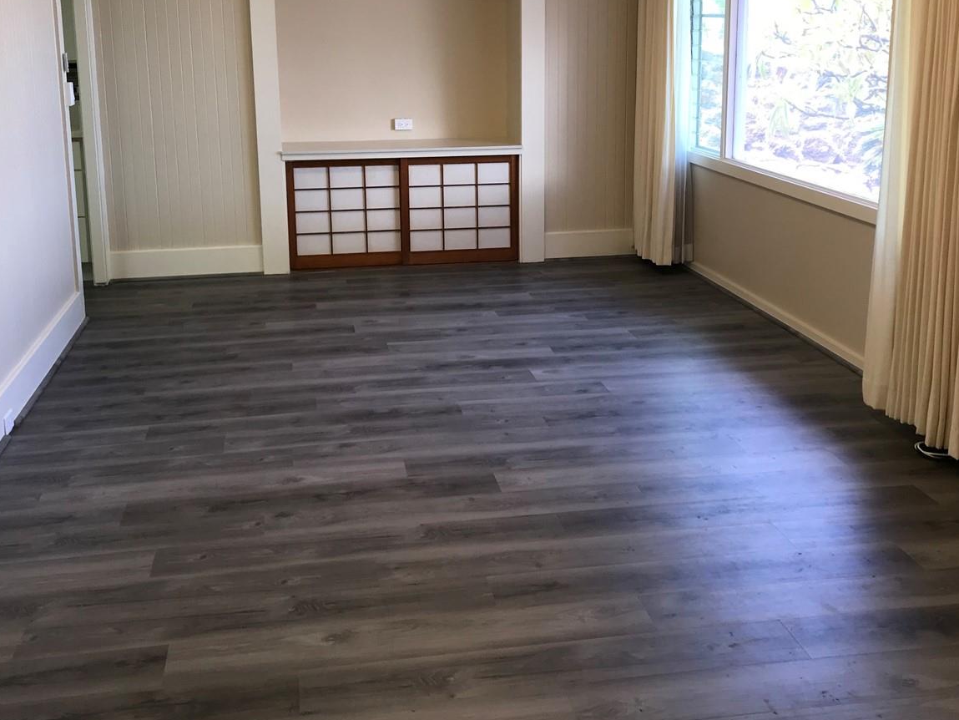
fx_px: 1081
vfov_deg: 36.4
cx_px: 462
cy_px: 238
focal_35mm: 39
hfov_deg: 47.8
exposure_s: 1/40
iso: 25
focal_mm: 3.99
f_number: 1.8
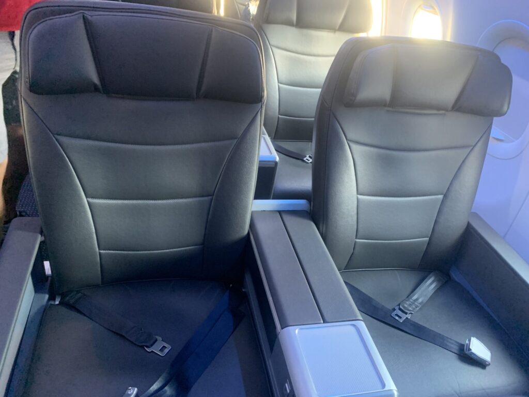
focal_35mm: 26
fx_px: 397
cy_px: 198
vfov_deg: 53.1
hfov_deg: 67.3
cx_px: 264
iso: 400
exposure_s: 1/37
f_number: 1.8
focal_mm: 4.25
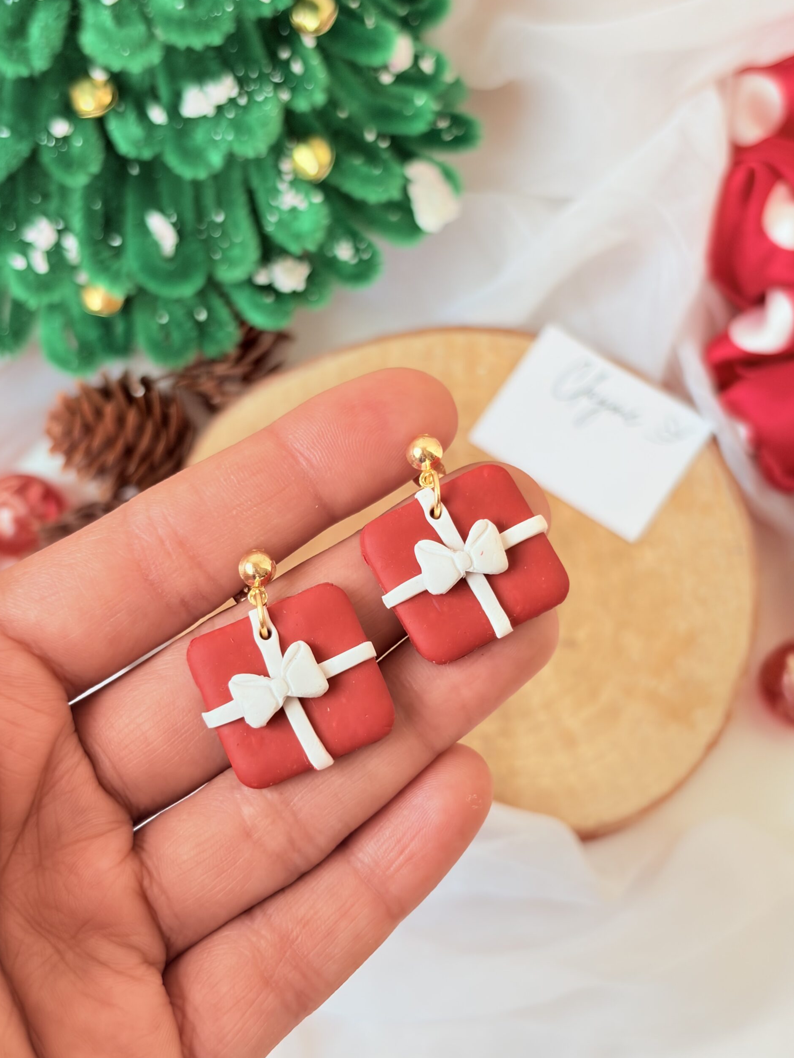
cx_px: 395
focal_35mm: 53
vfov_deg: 36.2
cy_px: 521
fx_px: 1621
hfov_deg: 27.5
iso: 50
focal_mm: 5.96
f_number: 1.6
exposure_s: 1/104
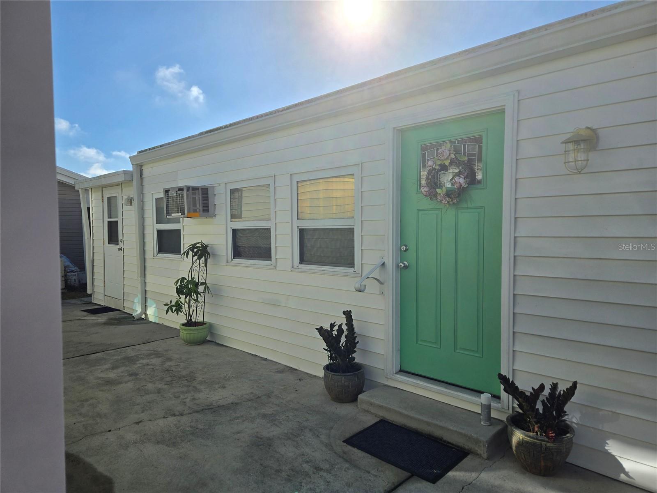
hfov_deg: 73.9
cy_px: 246
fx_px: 437
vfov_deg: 58.9
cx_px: 328
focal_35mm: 23
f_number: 1.8
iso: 25
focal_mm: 5.4
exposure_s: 1/4458
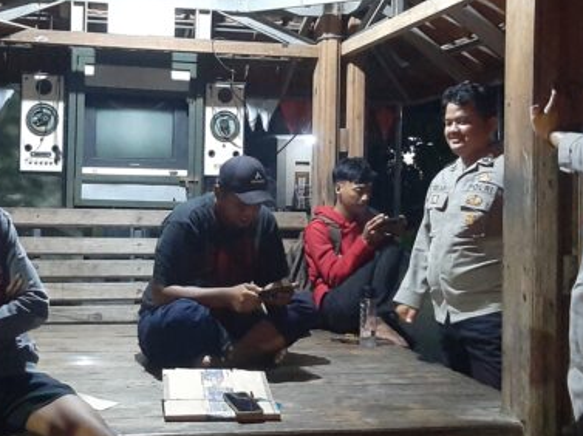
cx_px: 226
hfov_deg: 34.8
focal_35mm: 55
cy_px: 180
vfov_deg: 26.5
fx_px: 925
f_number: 1.7
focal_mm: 3.93
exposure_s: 1/20
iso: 640
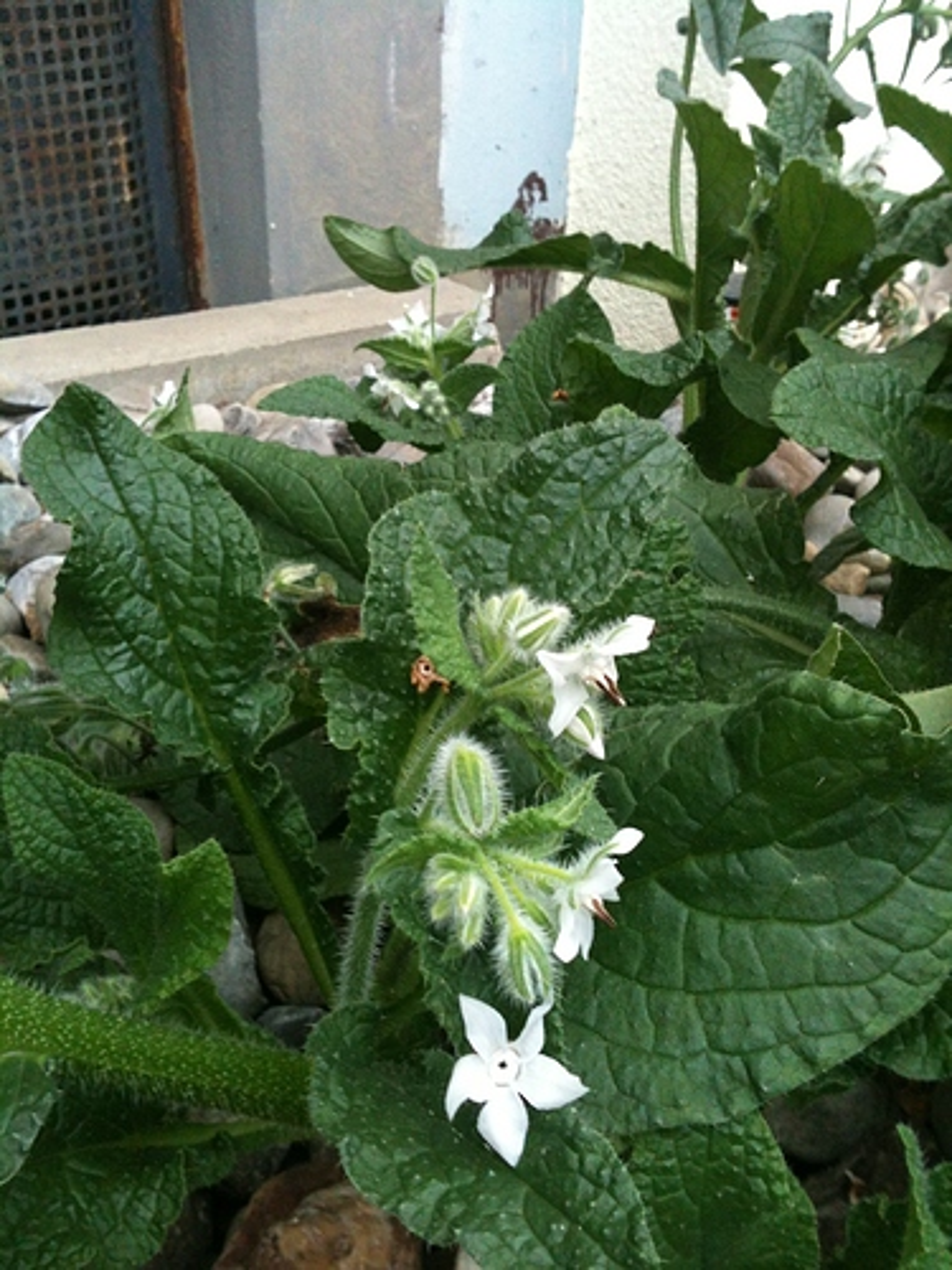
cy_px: 635
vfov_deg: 52.6
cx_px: 476
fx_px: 1283
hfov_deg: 40.7
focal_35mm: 35
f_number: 2.8
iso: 125
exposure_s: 1/120
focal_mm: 3.85
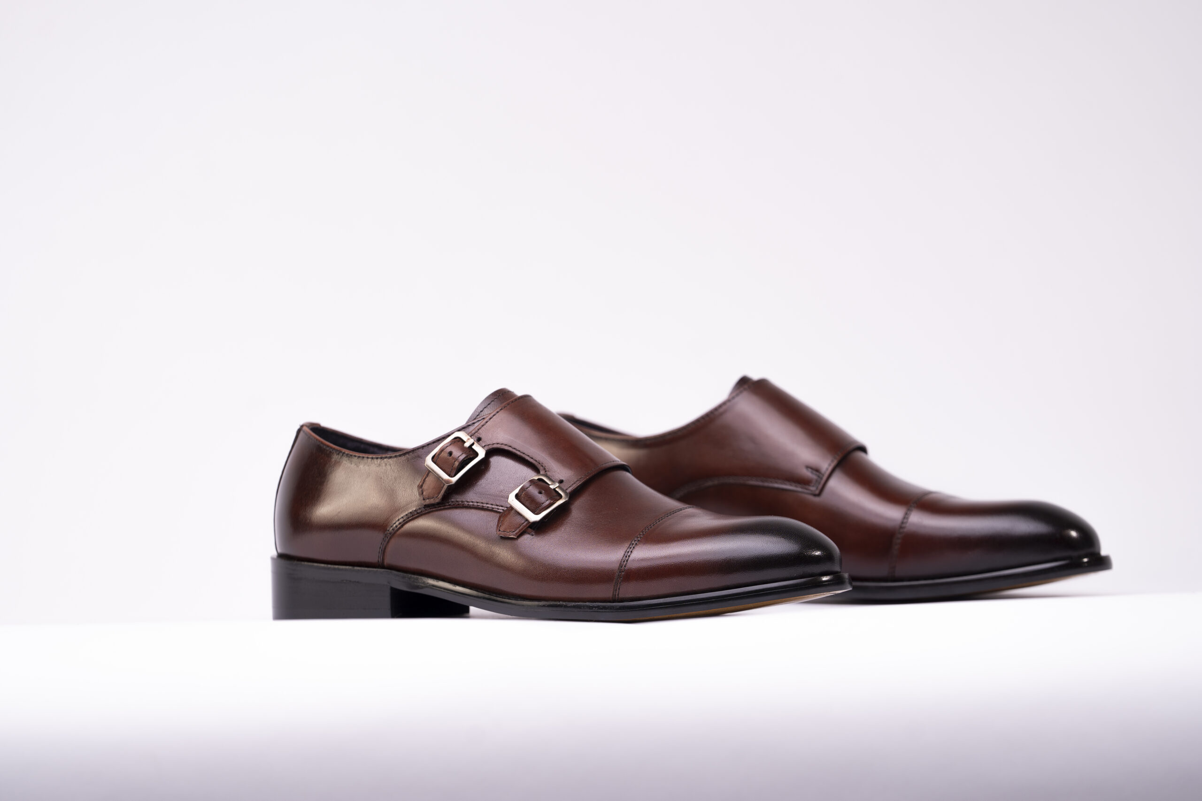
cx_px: 601
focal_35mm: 198
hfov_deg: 10.4
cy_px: 400
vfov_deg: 6.9
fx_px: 6611
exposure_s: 1/100
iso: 100
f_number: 5
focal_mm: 198
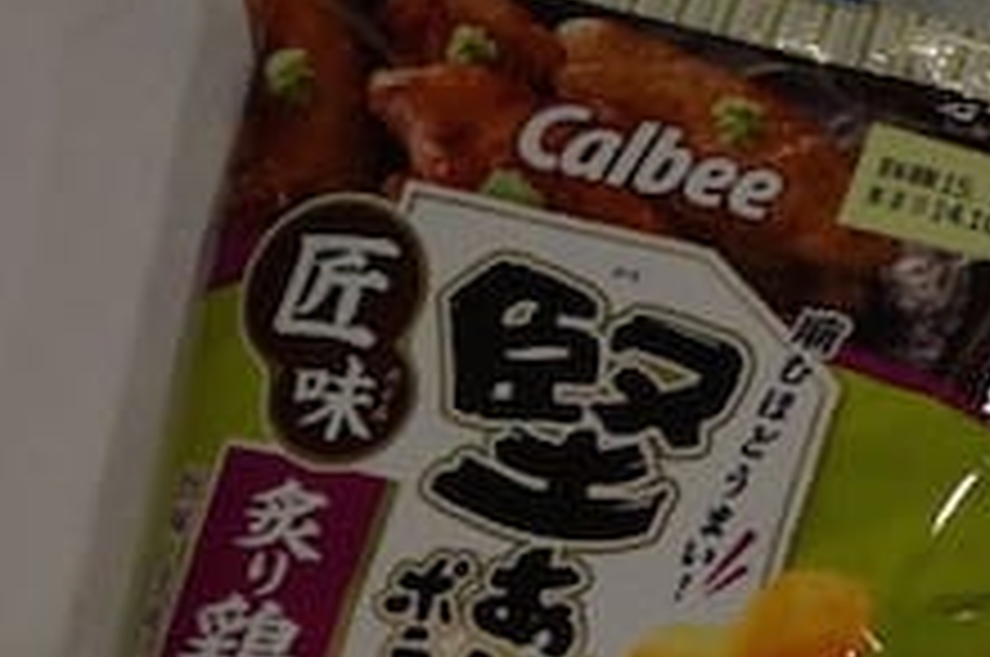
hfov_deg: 12.6
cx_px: 1611
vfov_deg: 8.9
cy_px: 166
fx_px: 4201
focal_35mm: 153
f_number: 4.5
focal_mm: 28
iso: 2000
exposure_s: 1/160
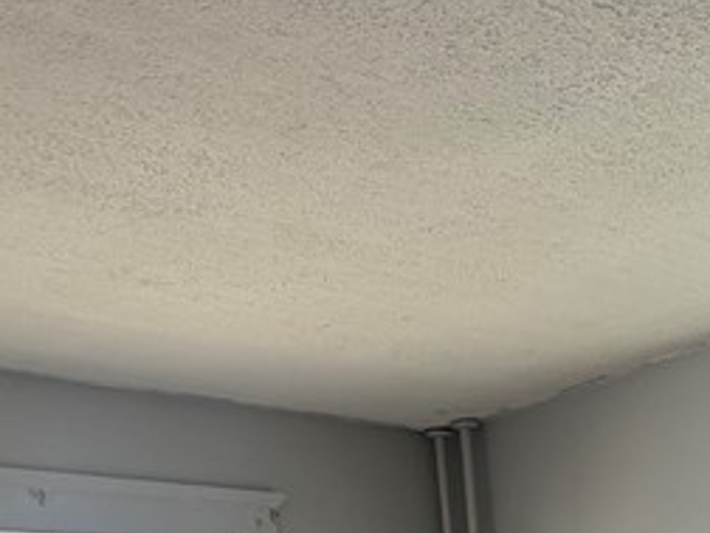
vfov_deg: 21.2
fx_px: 1169
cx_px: 631
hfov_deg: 32.2
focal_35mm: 57
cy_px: 823
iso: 80
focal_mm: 2.22
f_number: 2.2
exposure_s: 1/121
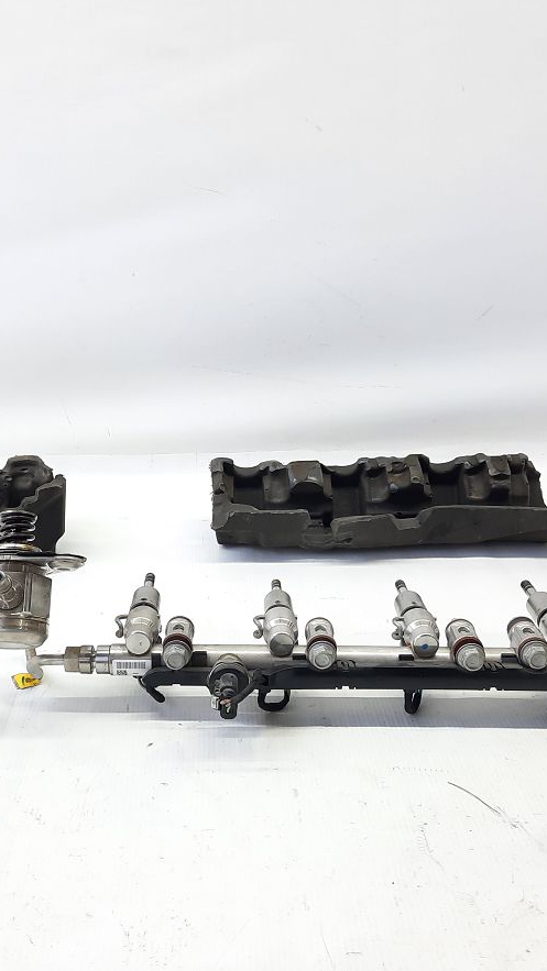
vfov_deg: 54.0
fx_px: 954
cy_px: 479
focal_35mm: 37
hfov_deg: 31.9
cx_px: 227
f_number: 2
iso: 80
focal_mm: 4.6
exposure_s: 1/50
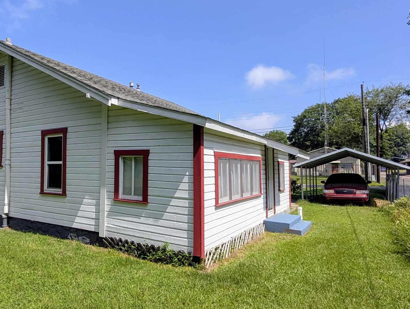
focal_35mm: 23
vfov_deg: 59.0
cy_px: 156
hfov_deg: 72.6
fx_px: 273
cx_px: 152
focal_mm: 2.02
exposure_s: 1/3448
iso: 53
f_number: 1.7
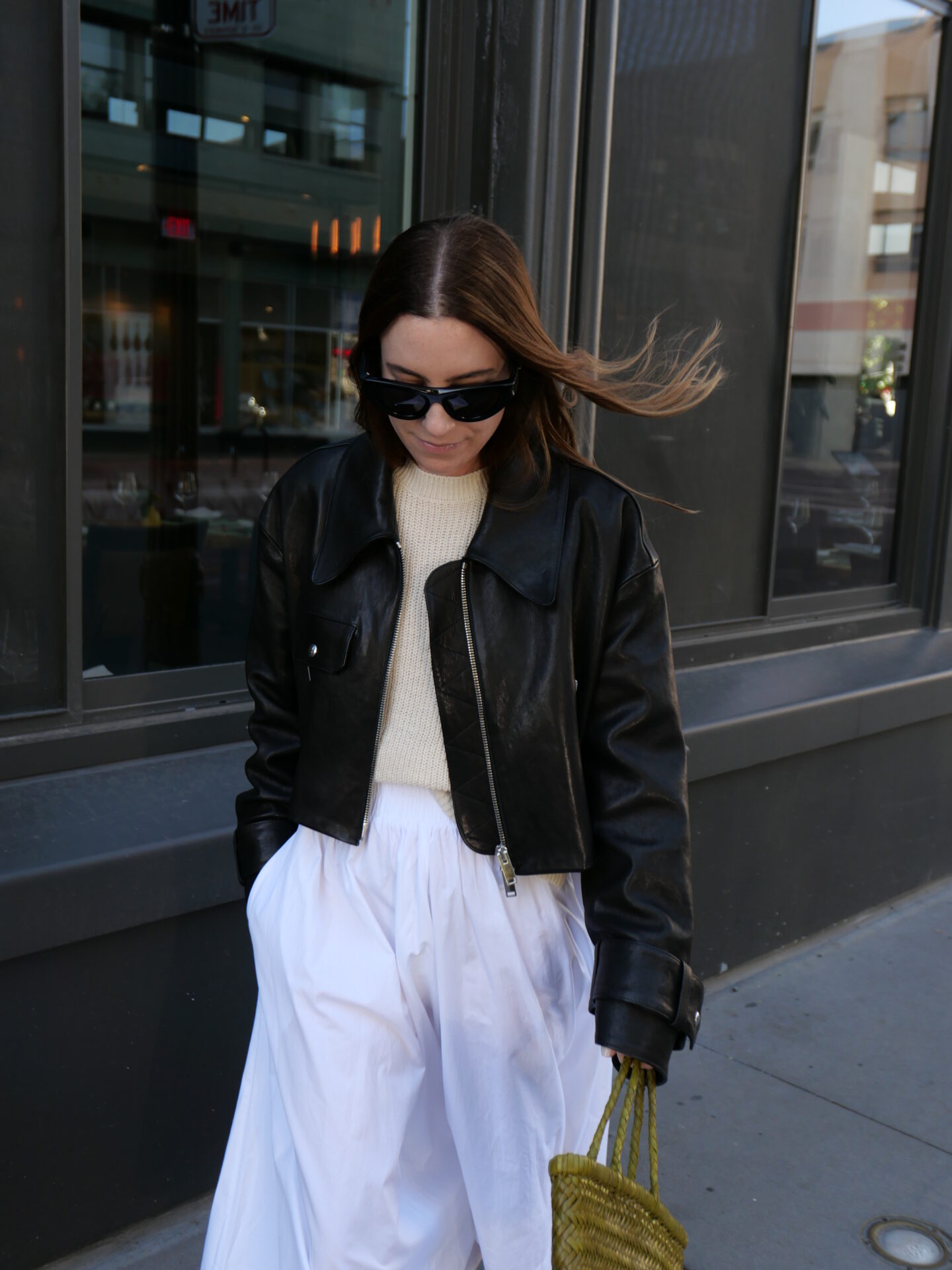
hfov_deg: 38.7
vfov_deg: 50.1
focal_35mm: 37
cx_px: 476
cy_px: 635
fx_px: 1357
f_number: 2.5
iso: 200
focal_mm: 16.7
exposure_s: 1/400
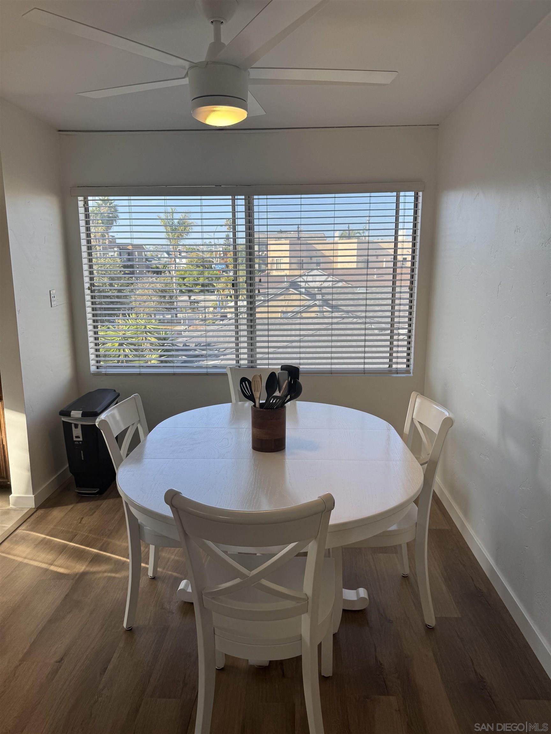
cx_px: 276
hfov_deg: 56.8
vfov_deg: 71.6
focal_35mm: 24
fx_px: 509
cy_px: 367
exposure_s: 1/633
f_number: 1.78
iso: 80
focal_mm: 6.76
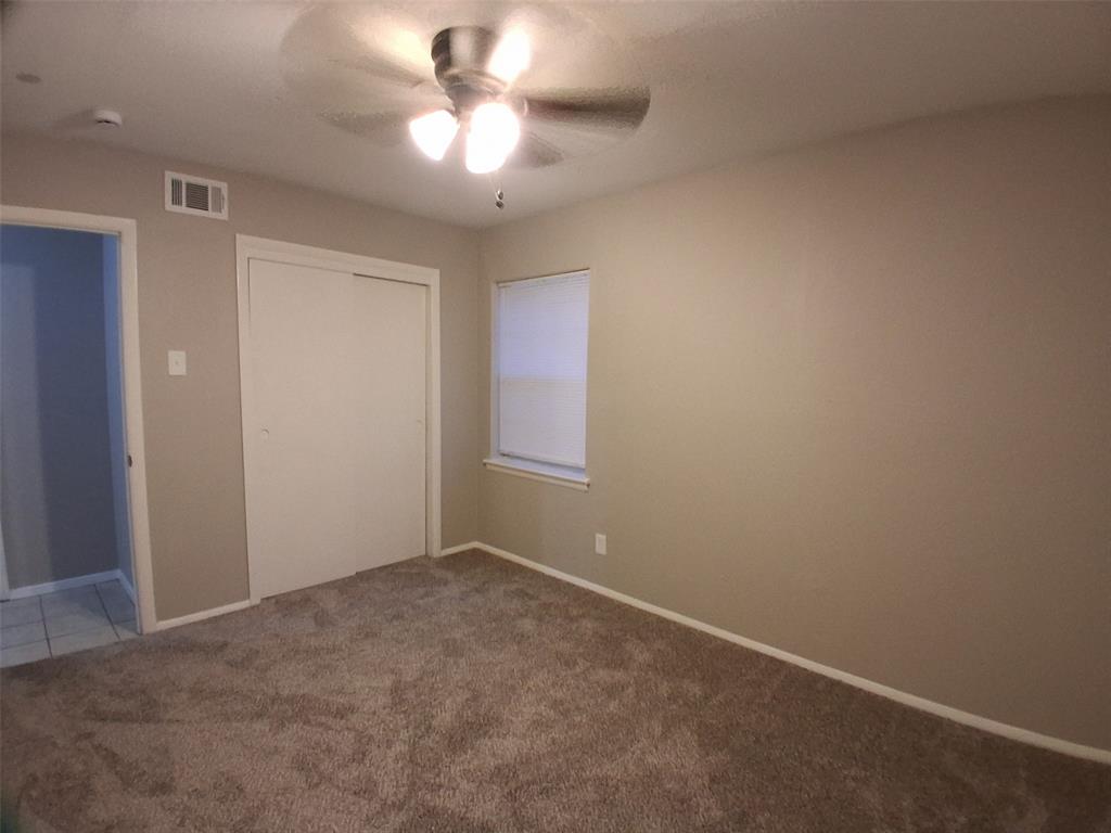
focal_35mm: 17
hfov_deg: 91.0
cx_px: 556
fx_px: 546
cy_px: 416
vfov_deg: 74.7
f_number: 2.2
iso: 400
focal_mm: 1.4
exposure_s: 1/40
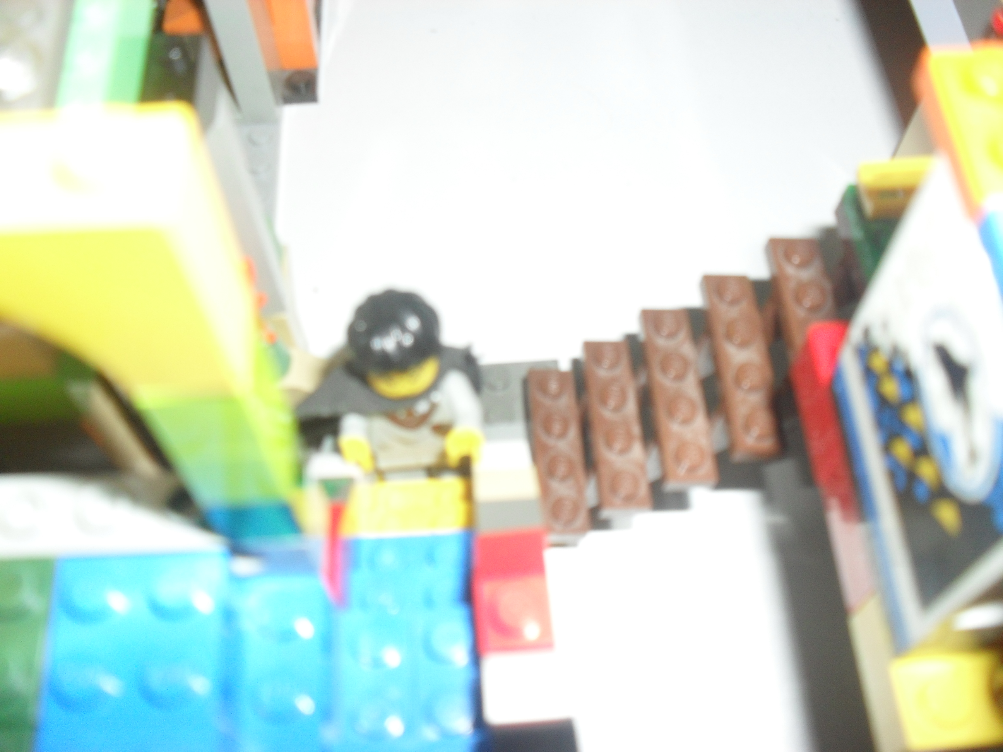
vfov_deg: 40.7
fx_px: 1014
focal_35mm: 35
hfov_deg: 52.6
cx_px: 502
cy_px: 376
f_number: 3.2
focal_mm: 6.3
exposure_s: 1/45
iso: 200
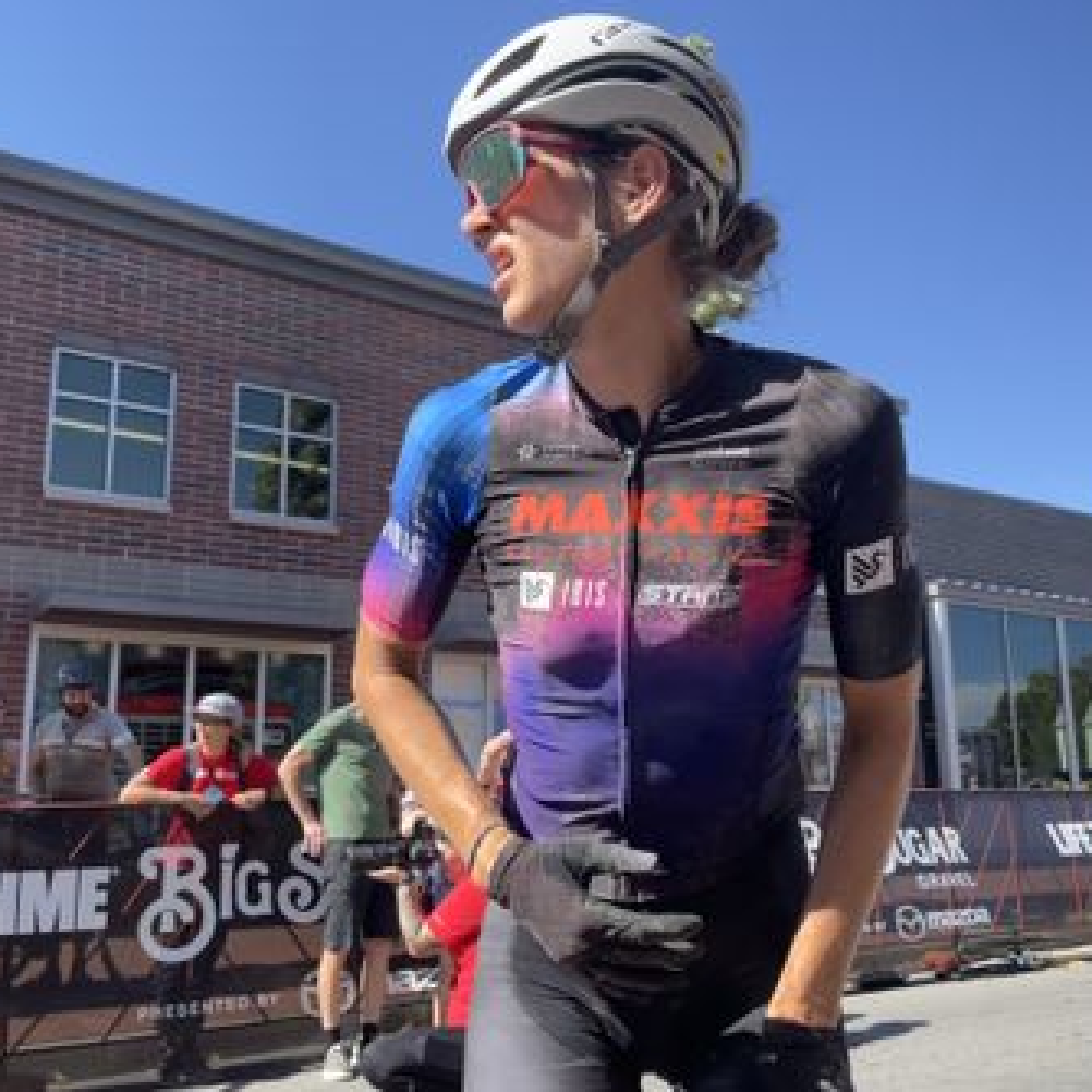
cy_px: 546
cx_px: 615
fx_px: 1106
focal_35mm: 31
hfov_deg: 52.4
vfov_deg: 52.5
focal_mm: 4.2
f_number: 1.6
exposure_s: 1/1473
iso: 32
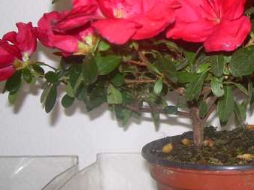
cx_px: 222
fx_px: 528
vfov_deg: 20.2
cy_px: 40
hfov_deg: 26.3
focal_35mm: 72
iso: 50
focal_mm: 6.3
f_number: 2.8
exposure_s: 1/60
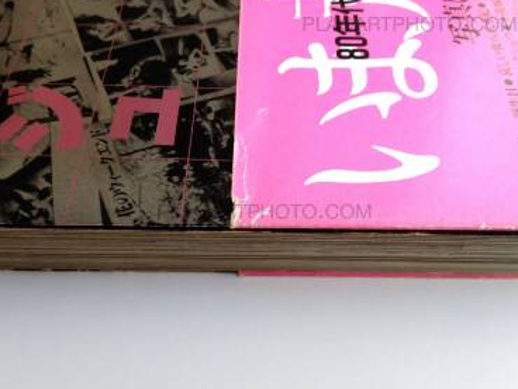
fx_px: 584
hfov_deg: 47.9
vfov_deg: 36.8
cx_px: 265
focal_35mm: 39
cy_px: 211
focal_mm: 4.28
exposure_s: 1/60
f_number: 2.4
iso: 64
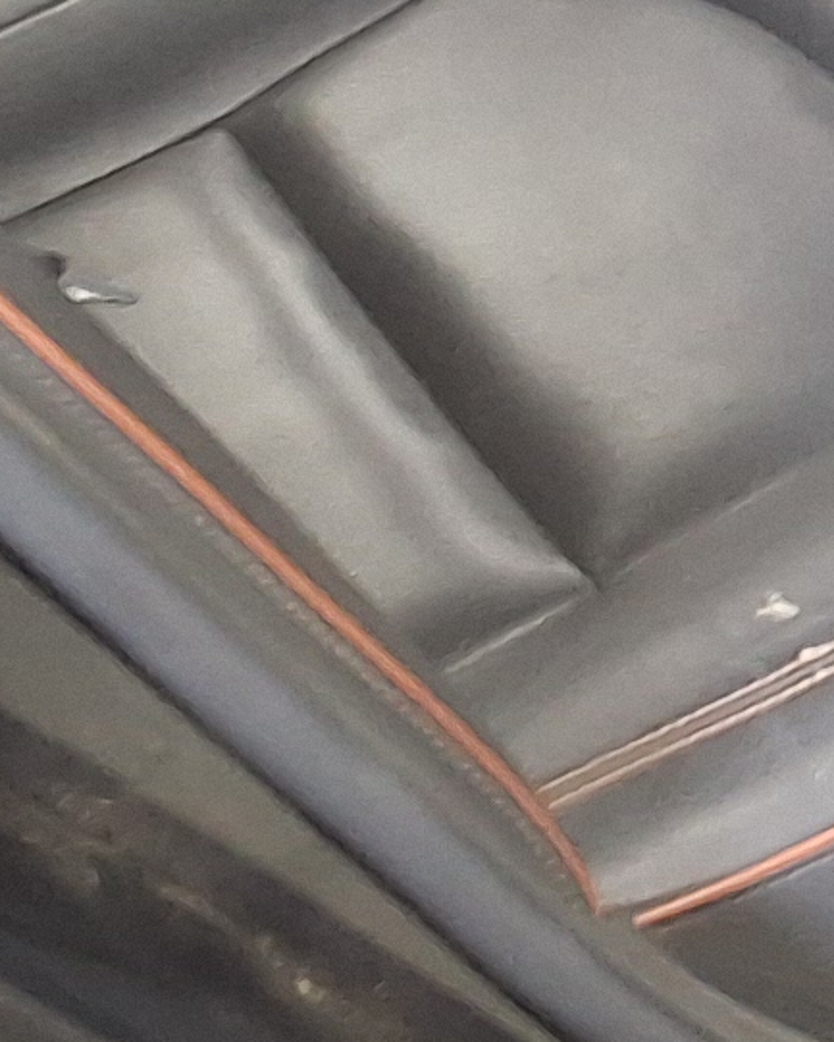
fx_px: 5089
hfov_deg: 9.0
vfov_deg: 11.4
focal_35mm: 165
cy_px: -285
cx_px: 1516
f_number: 1.9
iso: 125
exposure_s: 1/40
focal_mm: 2.91
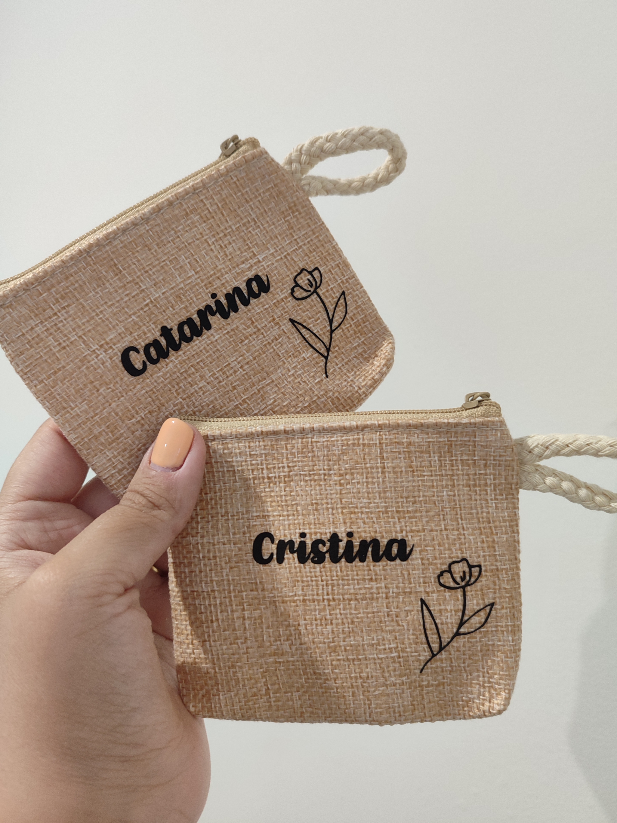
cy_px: 398
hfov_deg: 53.1
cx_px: 313
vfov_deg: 67.3
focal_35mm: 26
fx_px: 618
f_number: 1.89
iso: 722
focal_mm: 5.95
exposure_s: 1/33
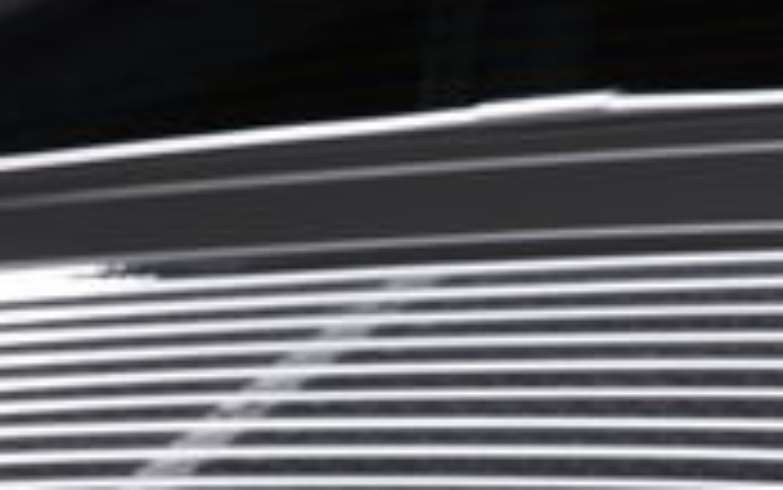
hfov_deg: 6.6
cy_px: 688
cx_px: -234
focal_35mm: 314
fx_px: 6705
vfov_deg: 4.2
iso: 50
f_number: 9
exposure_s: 1/125
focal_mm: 70
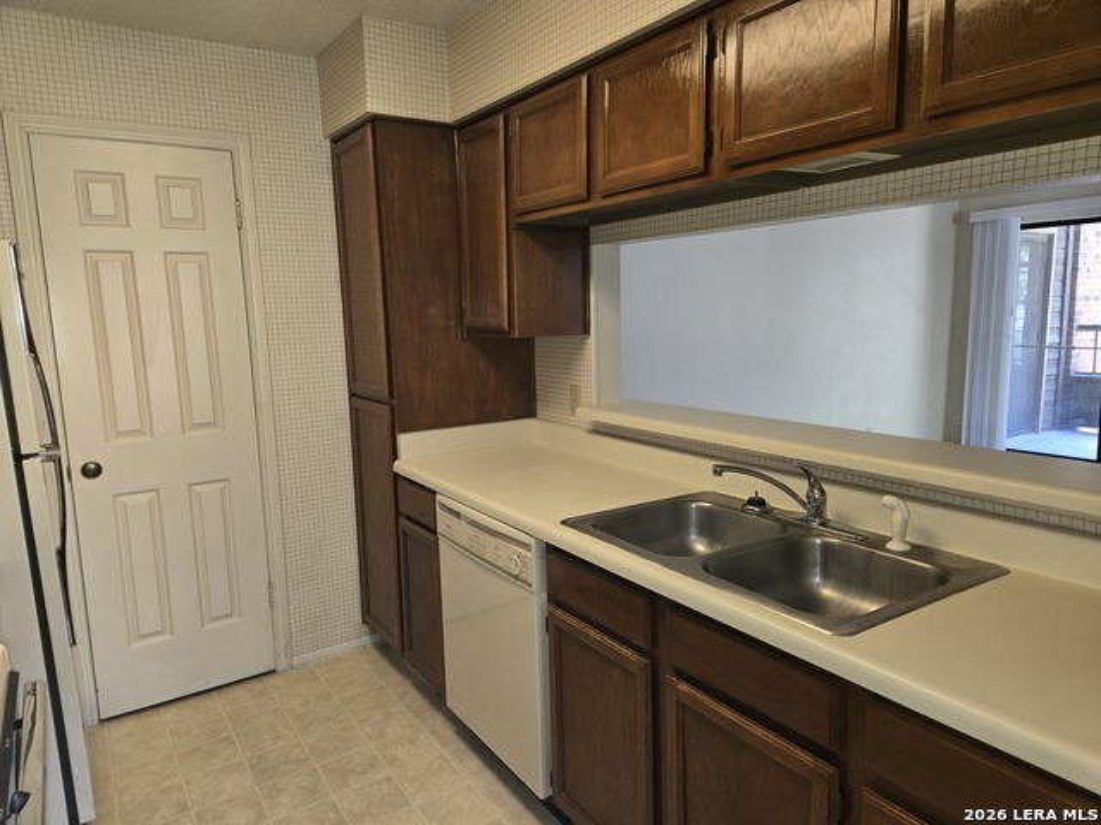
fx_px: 732
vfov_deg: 58.9
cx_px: 550
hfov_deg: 73.9
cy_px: 412
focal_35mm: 23
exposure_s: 1/40
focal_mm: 5.4
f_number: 1.8
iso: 100
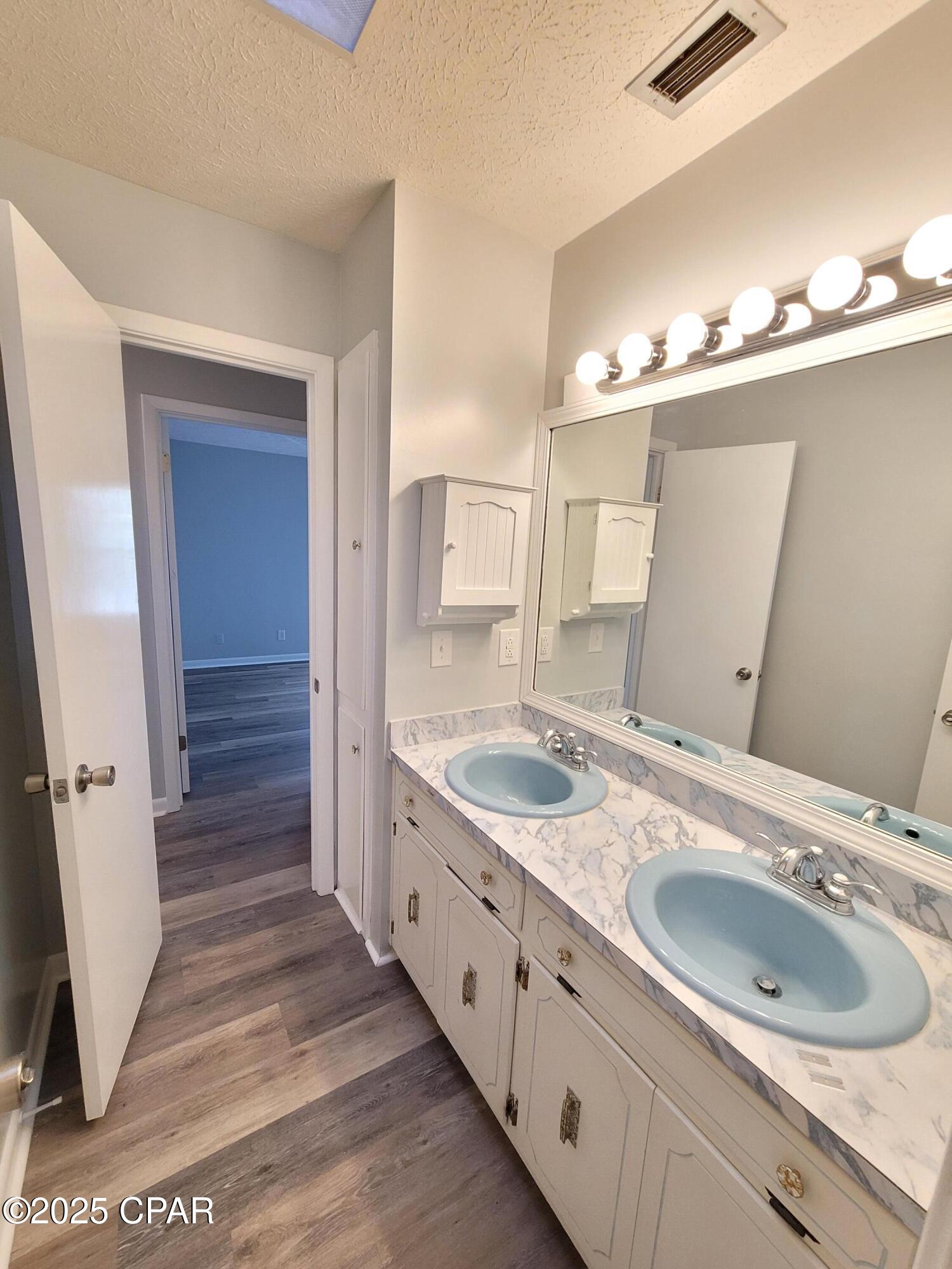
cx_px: 476
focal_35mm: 13
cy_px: 634
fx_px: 477
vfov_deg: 106.2
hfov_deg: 89.9
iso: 320
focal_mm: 2.2
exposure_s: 1/60
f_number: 2.2
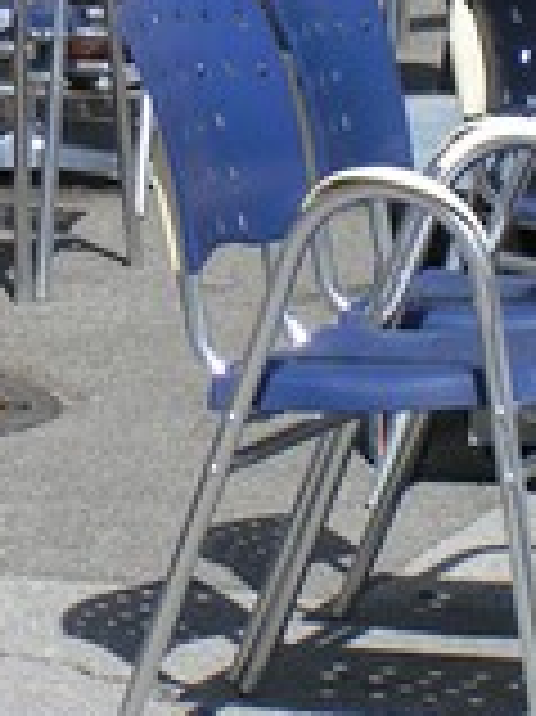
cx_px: -36
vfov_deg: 4.9
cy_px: -326
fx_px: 8290
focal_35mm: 401
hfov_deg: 3.7
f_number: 6.3
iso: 50
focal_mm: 15.9
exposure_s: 1/400
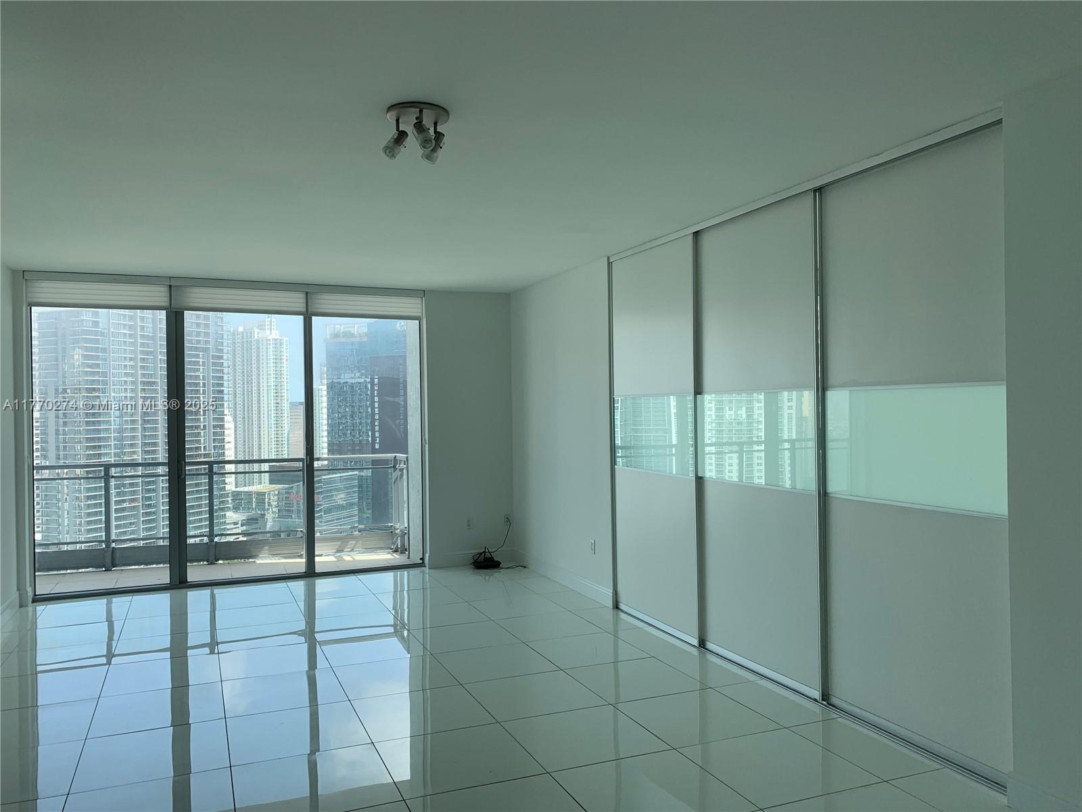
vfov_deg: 53.1
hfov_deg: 67.3
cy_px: 406
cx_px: 541
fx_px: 813
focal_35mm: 26
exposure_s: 1/474
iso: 25
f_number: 1.8
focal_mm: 4.25
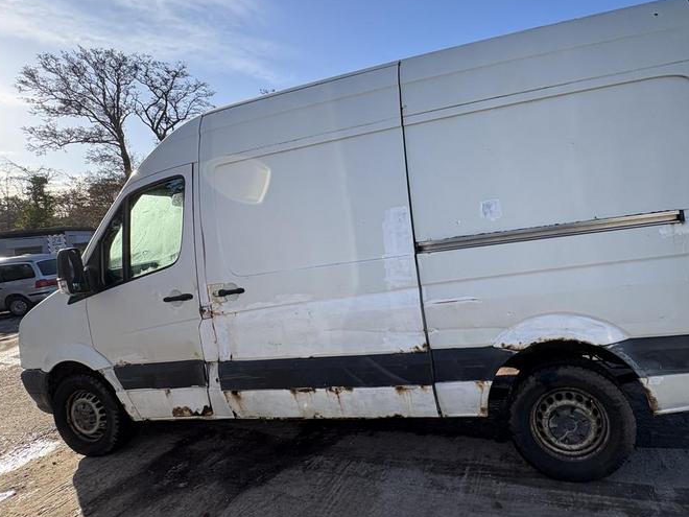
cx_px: 441
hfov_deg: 82.7
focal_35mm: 19
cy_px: 243
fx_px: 378
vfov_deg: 68.6
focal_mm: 2.22
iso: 50
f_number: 2.2
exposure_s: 1/713
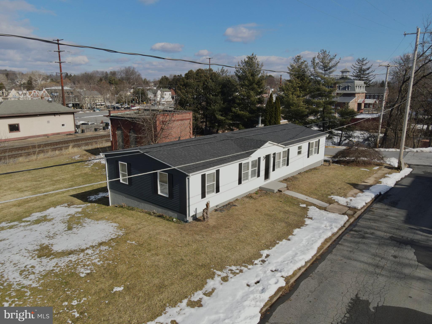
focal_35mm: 24
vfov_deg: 56.8
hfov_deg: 71.6
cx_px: 216
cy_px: 162
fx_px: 300
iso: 100
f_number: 2.8
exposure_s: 1/1000
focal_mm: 4.5
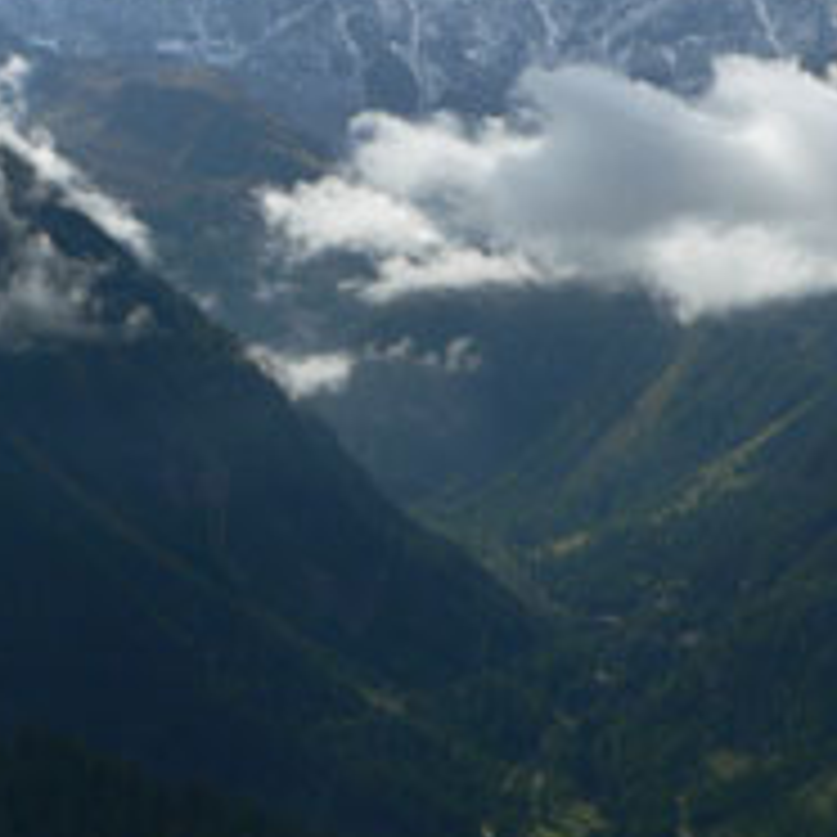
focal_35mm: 120
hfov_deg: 14.4
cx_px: 702
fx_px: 3283
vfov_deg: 14.5
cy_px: 189
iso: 80
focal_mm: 9.3
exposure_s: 1/800
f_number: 5.6
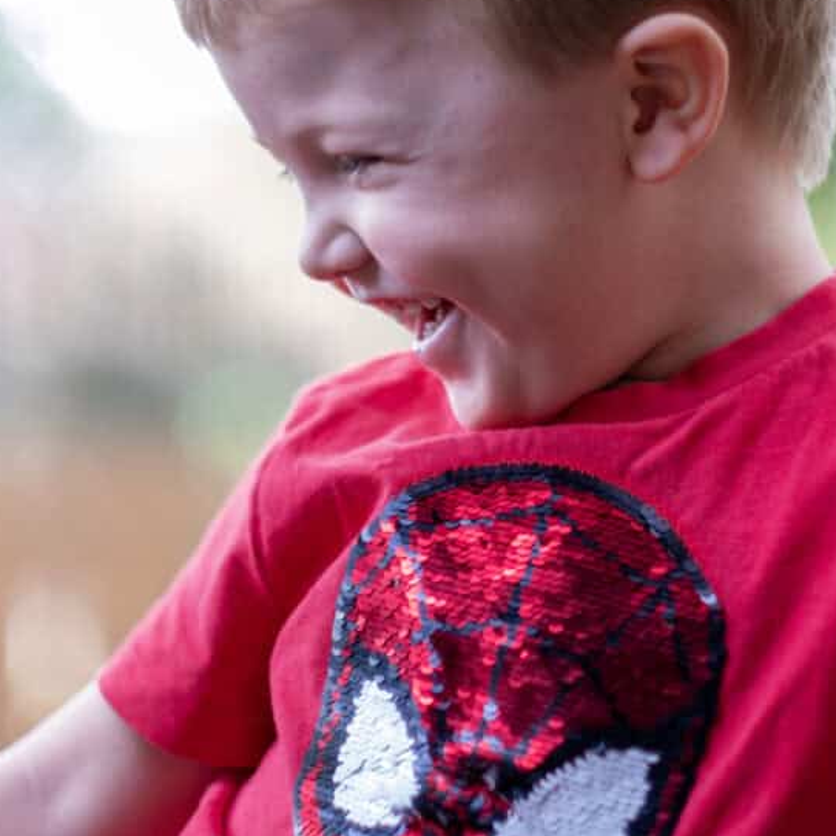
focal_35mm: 135
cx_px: 491
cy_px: 298
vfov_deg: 12.9
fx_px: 3689
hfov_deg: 12.9
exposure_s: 1/640
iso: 320
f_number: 1.4
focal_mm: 56
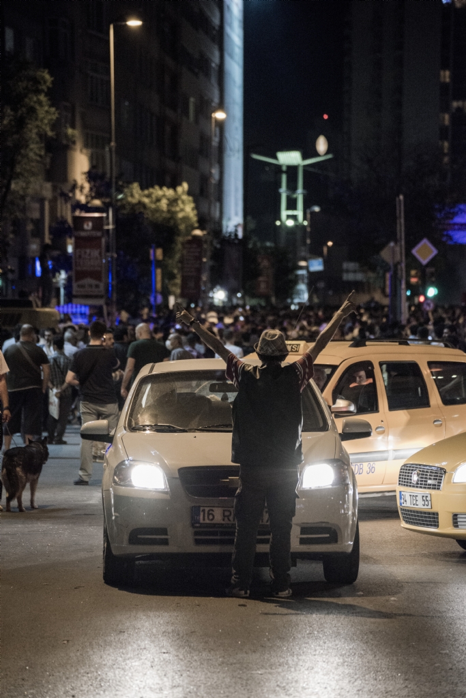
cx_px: 233
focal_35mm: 145
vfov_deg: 14.2
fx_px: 2814
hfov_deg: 9.5
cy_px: 349
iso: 5600
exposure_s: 1/80
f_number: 4.8
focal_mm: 145
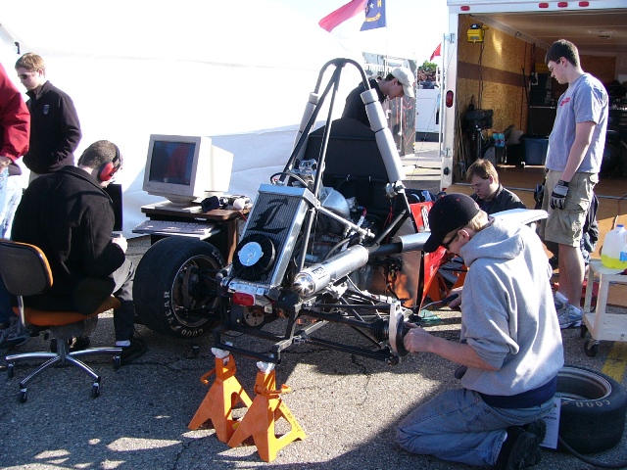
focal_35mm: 35
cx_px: 314
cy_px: 235
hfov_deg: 52.6
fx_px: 634
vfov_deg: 40.7
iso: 50
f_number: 4
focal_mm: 4.6
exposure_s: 1/200
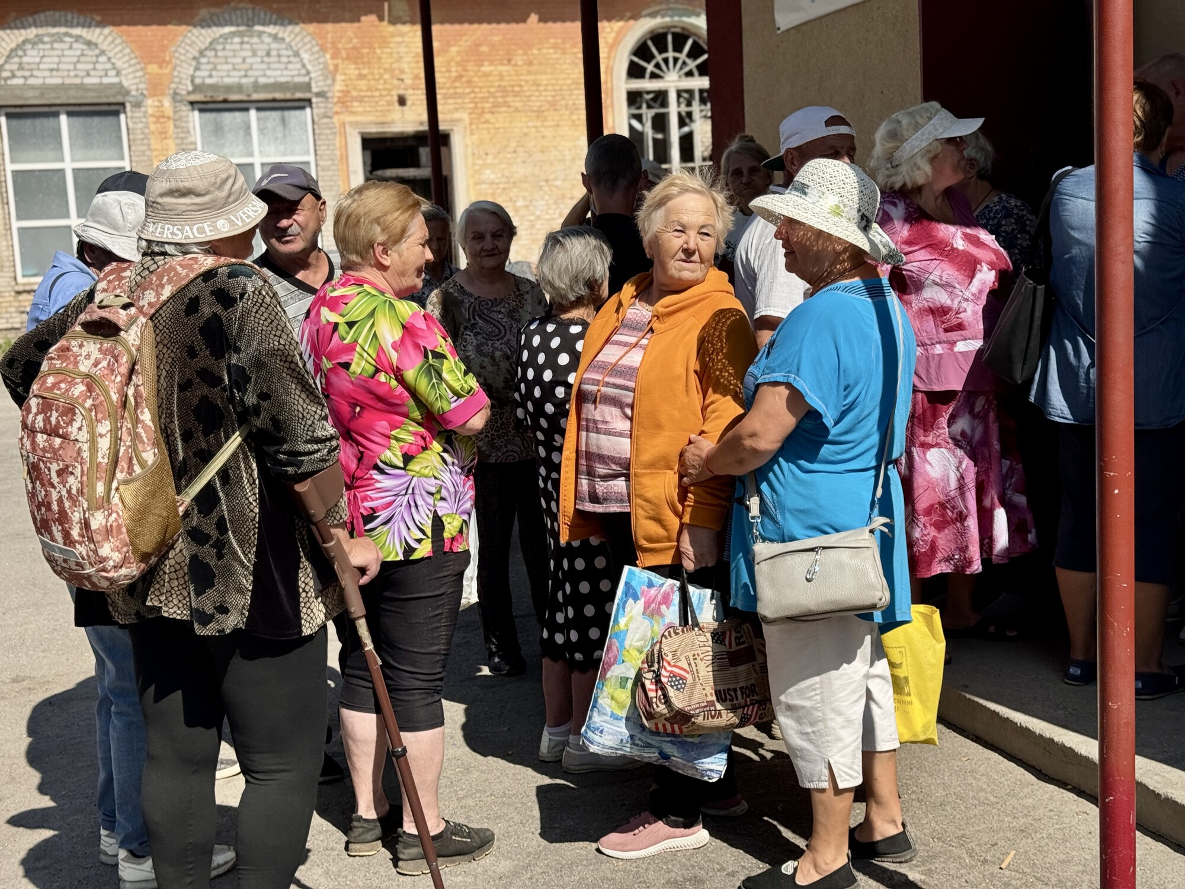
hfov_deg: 39.7
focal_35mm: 48
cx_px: 592
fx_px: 1643
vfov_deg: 30.3
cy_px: 444
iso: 64
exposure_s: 1/4608
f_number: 1.78
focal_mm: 6.76
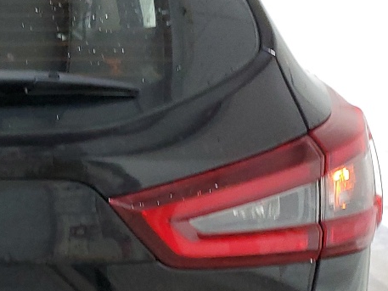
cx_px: -115
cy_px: 243
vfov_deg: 16.1
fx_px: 1020
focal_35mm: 91
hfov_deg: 19.8
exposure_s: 1/60.2
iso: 139
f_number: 1.5
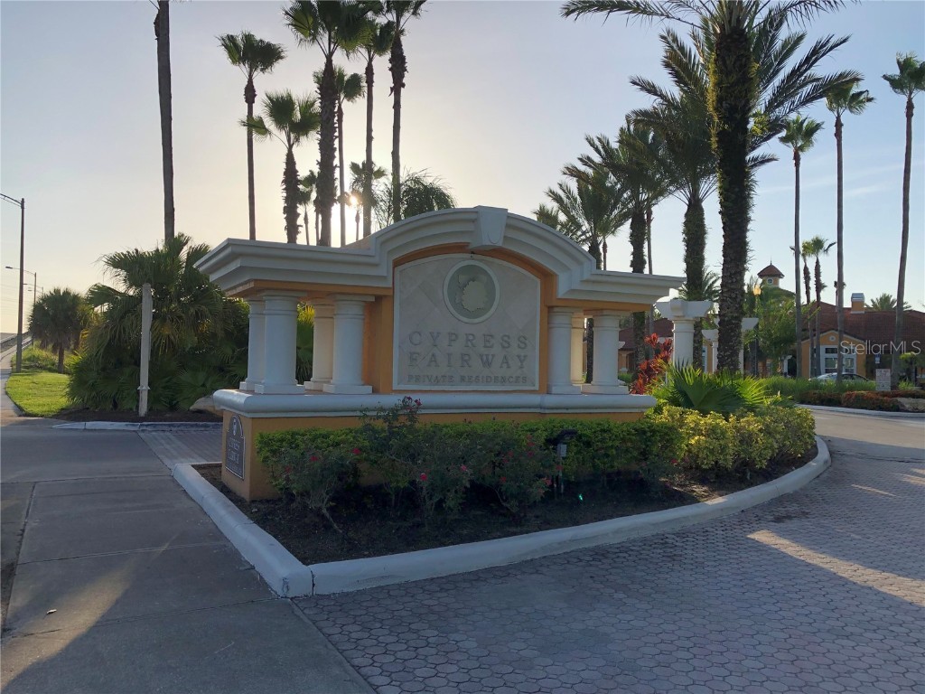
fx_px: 748
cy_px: 347
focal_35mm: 28
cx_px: 462
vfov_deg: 49.7
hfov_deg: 63.4
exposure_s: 1/3003
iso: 20
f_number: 1.8
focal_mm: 3.99
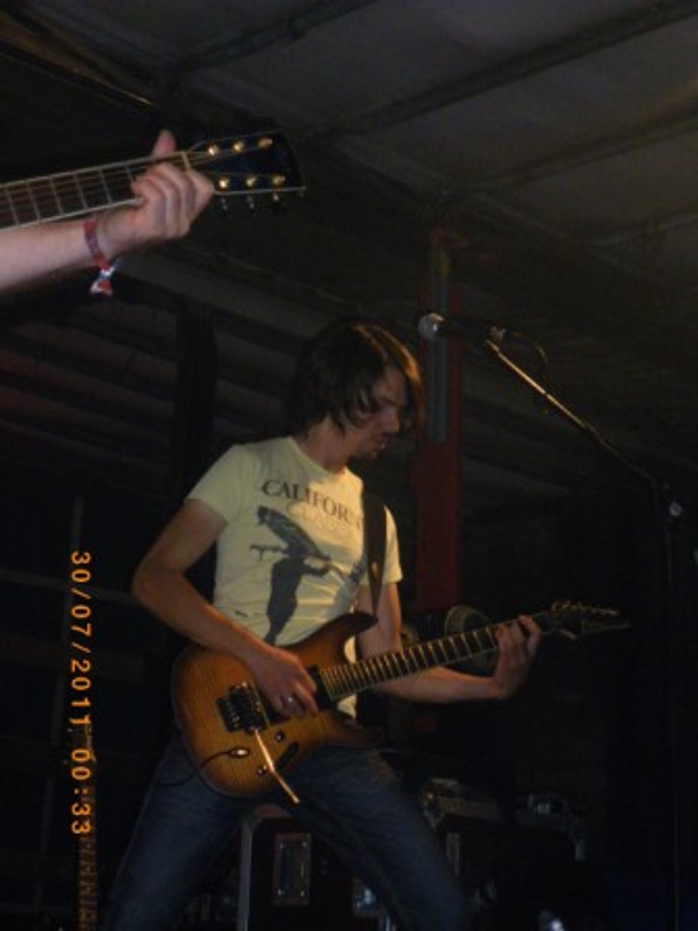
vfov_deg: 24.7
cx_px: 349
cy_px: 466
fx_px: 2124
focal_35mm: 79
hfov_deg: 18.7
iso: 800
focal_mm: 13.9
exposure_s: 1/100
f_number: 4.6
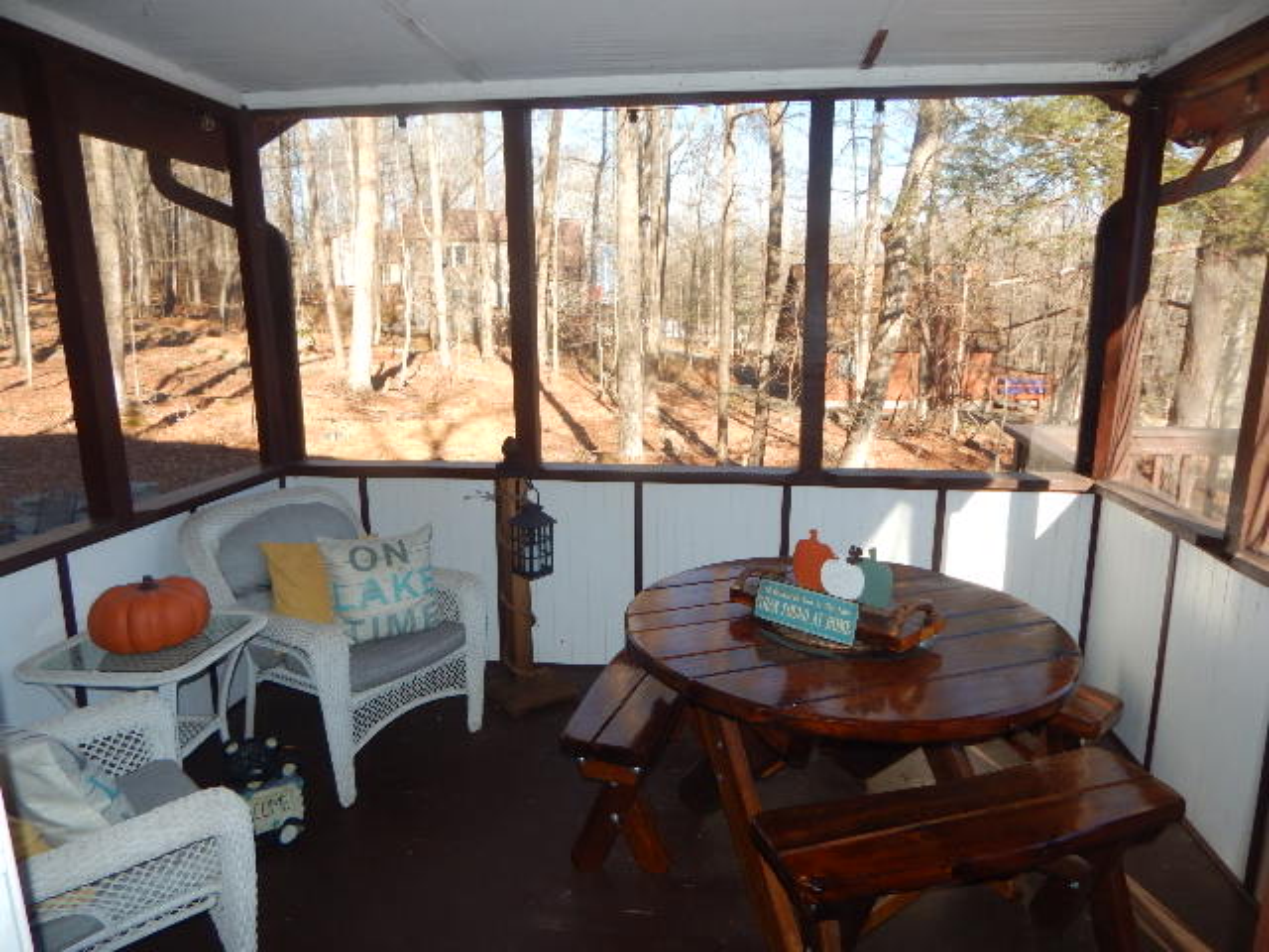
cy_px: 476
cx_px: 634
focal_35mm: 22
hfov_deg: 76.4
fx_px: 807
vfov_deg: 61.1
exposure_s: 1/200
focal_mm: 4
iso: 125
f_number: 3
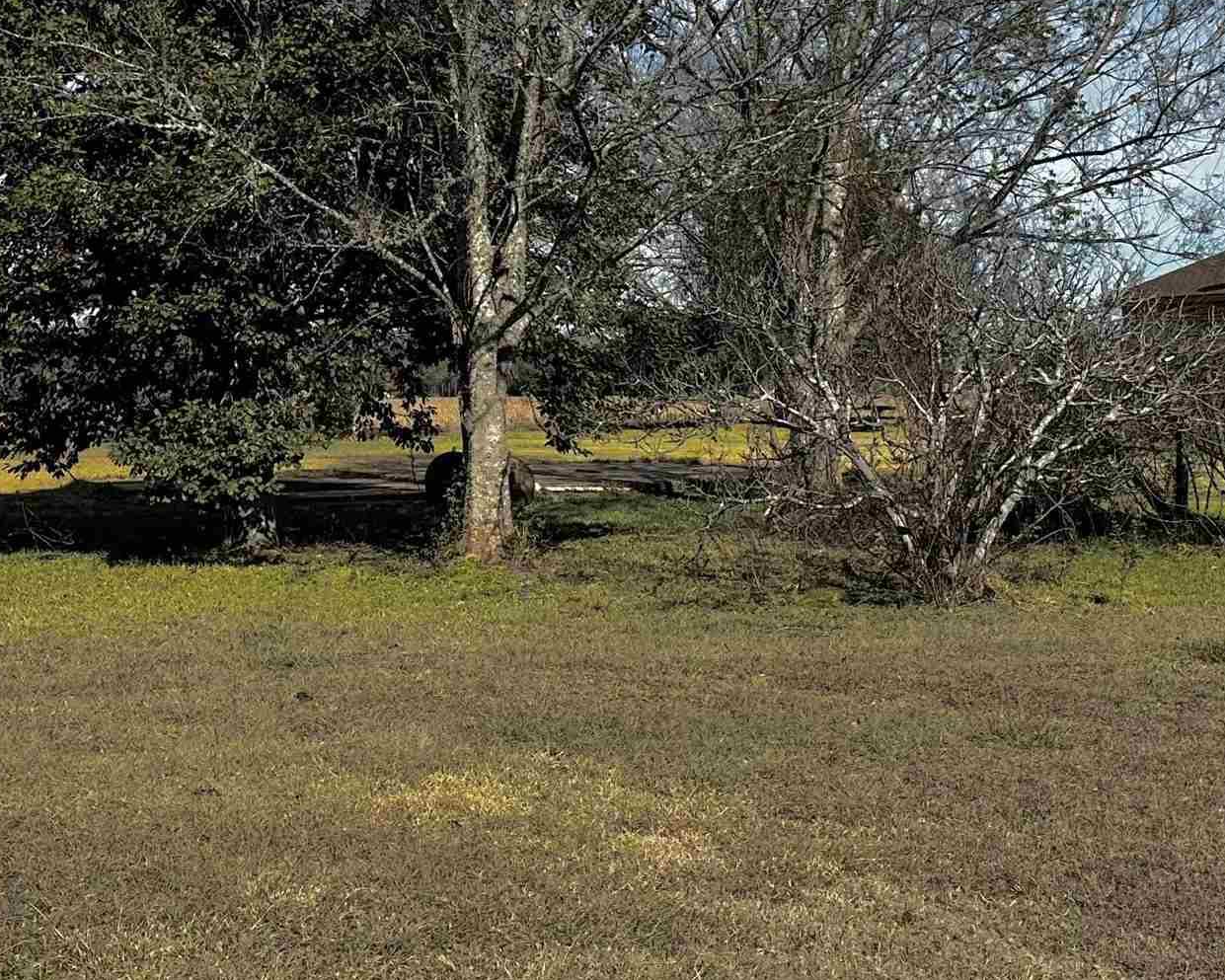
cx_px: 655
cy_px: 306
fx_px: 2103
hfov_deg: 32.5
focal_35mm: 58
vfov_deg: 26.1
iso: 80
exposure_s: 1/4762
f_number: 1.78
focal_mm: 6.86
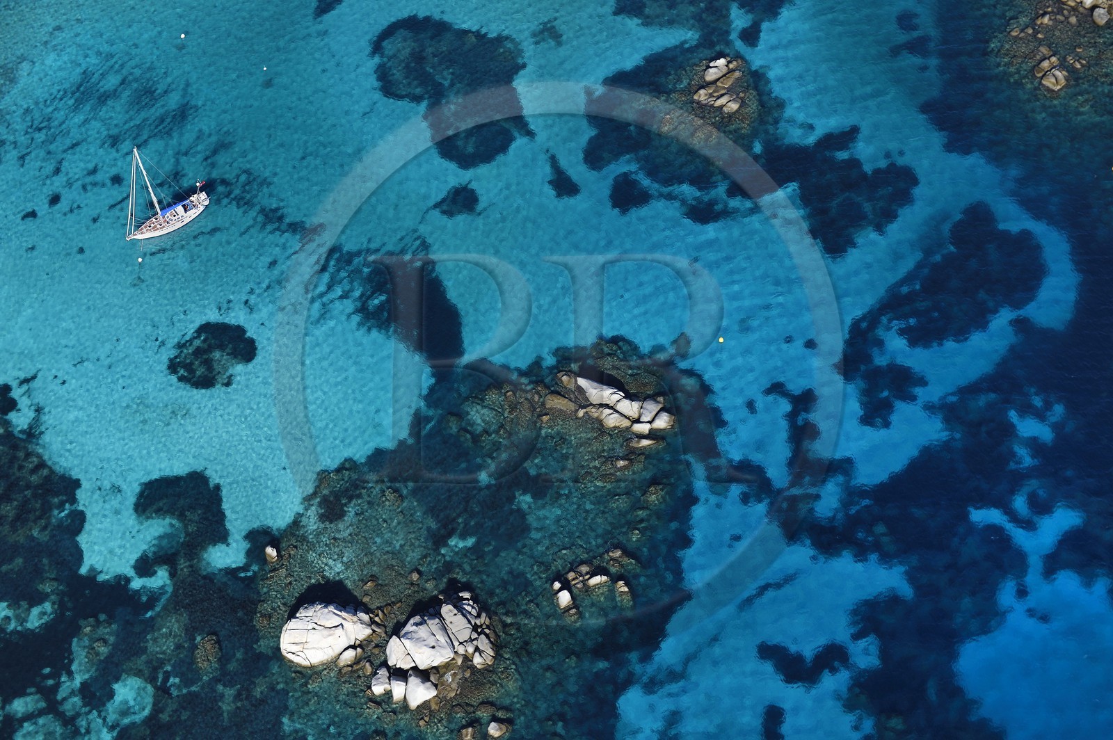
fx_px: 2162
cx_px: 556
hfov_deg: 28.9
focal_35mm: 70
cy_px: 370
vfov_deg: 19.4
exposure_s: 1/1000
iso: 320
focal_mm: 70
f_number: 5
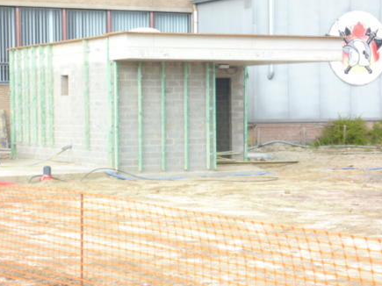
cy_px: 148
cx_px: 210
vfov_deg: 13.8
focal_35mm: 107
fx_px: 1180
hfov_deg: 18.4
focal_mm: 16.7
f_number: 5.3
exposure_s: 1/100
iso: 200
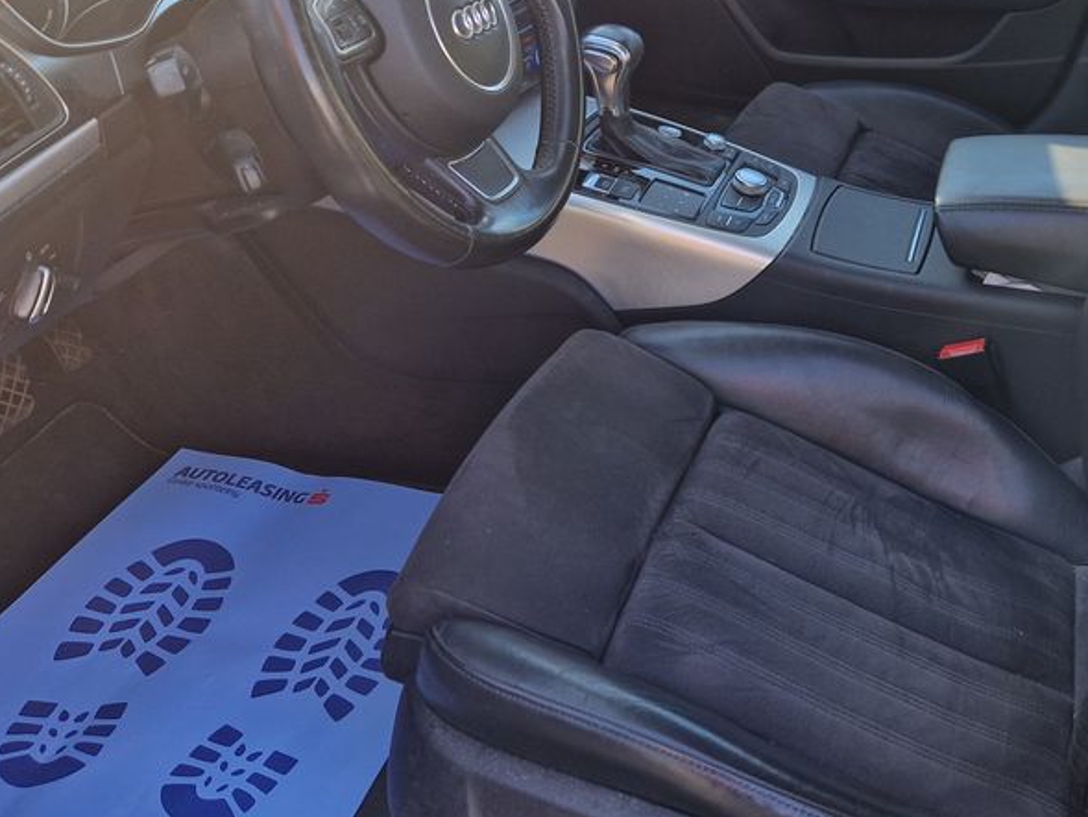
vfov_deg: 35.3
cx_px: 719
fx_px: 1257
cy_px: 227
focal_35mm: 40
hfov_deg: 46.1
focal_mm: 5.4
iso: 50
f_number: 1.8
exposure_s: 1/180
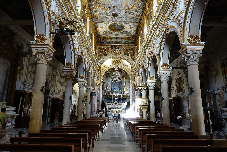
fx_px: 151
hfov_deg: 73.7
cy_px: 76
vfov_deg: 53.1
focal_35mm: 24
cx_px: 114
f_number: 4.5
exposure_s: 1/30
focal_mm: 8.8
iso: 800
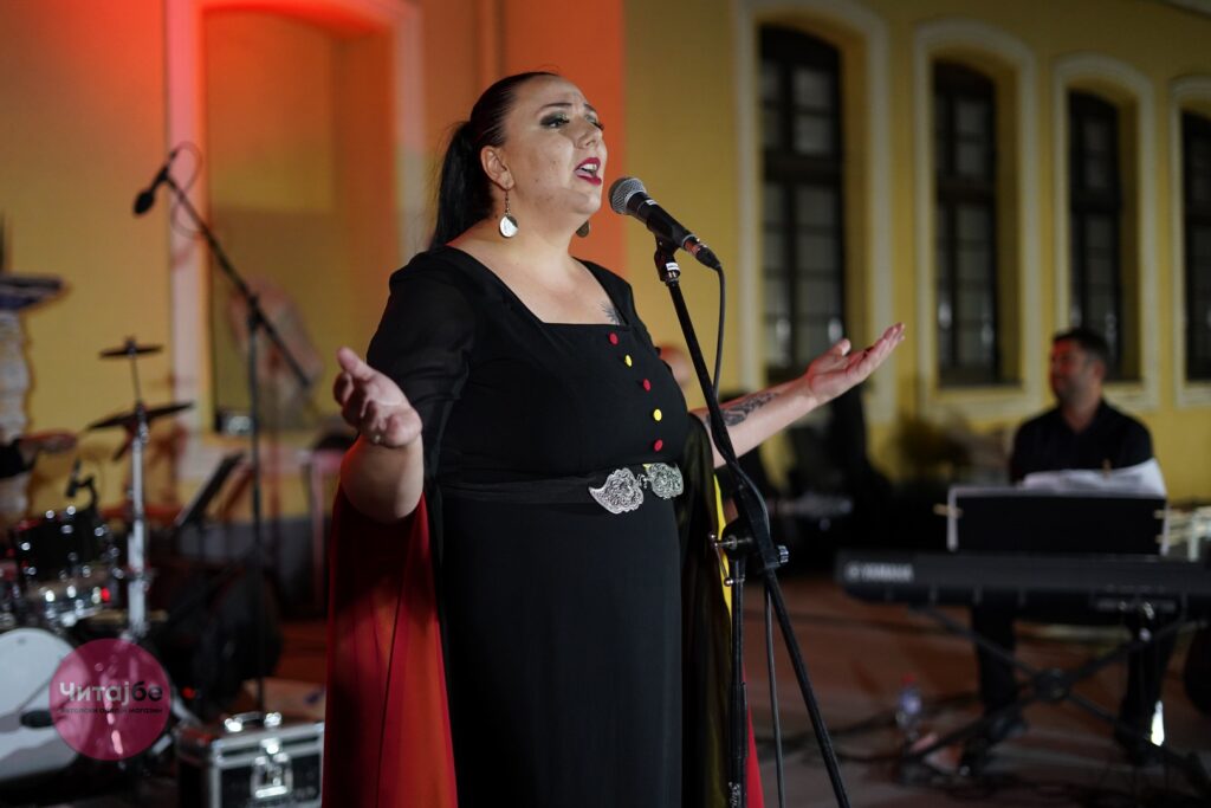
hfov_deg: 39.6
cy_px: 404
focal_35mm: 50
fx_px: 1682
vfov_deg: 27.0
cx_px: 606
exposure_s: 1/400
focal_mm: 50
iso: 2500
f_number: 1.8
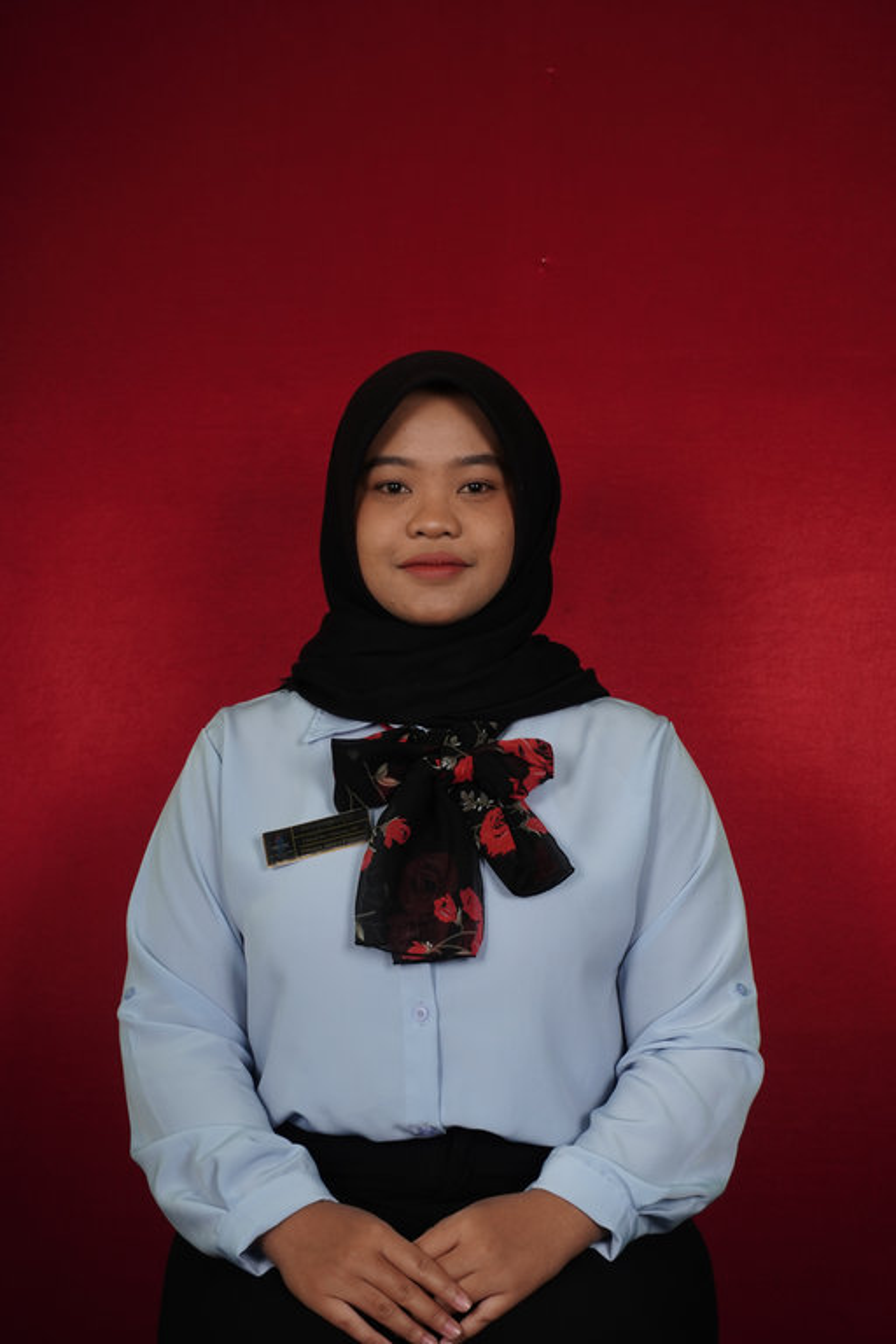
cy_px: 672
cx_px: 448
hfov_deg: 18.2
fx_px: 2800
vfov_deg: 27.0
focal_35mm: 75
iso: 400
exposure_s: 1/160
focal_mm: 50
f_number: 6.3
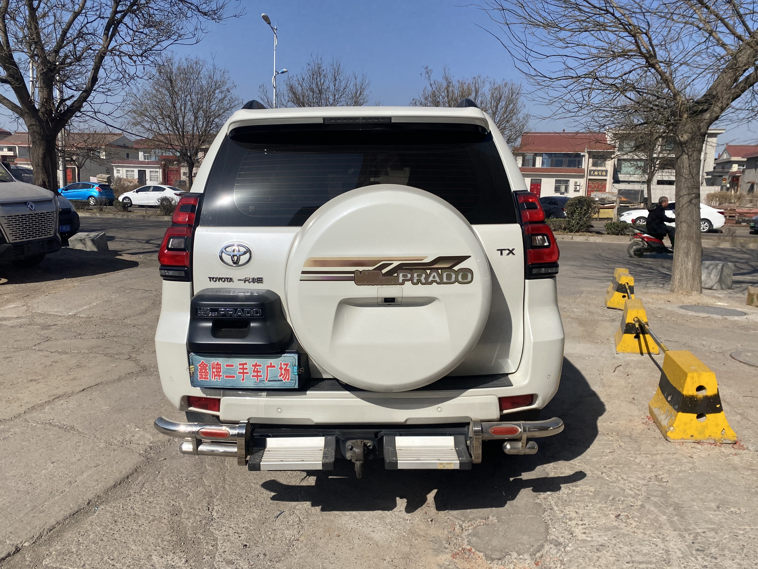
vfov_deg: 51.4
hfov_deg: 65.3
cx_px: 373
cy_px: 287
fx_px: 591
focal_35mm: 27
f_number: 1.8
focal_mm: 4.25
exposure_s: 1/5236
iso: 32
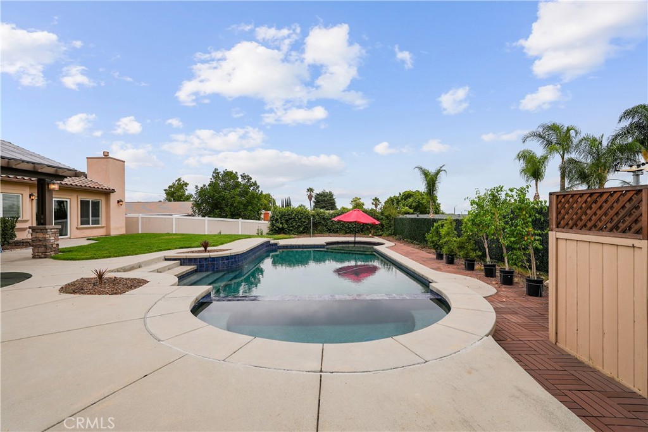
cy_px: 216
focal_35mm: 16
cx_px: 324
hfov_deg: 96.7
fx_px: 288
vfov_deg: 73.8
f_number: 5.6
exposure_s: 1/250
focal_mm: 16
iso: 100
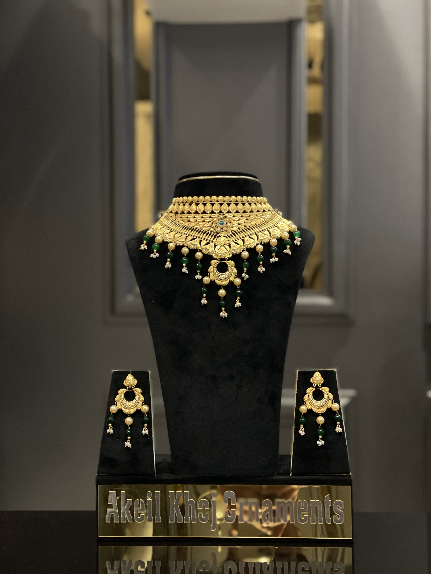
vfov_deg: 36.8
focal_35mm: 52
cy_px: 287
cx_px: 216
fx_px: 863
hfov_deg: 28.0
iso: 320
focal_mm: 6
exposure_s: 1/33
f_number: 2
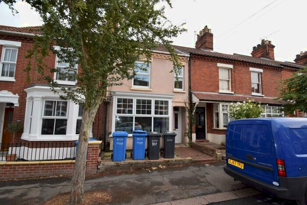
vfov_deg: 77.4
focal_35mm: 15
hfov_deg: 100.4
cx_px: 154
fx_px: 128
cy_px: 102
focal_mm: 10
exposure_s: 1/200
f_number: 5
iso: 100
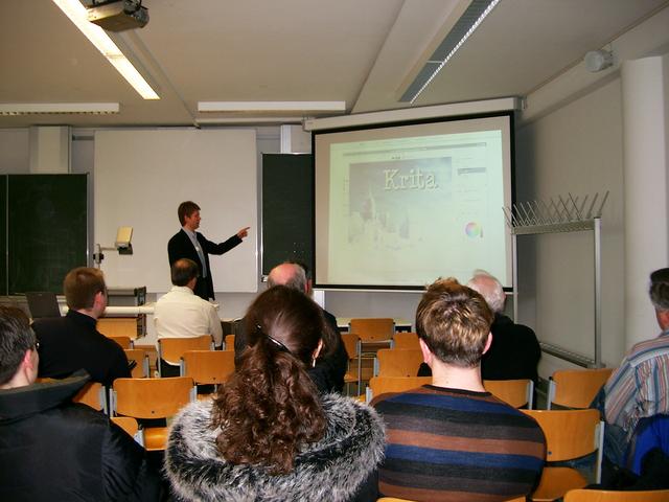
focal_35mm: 37
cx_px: 334
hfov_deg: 50.1
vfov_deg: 38.7
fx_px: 715
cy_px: 251
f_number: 2.6
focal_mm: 7.6
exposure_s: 1/60
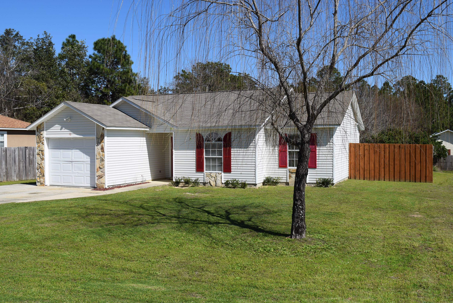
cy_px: 152
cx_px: 226
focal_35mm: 38
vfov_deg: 35.6
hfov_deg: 51.2
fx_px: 472
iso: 200
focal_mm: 25
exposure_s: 1/500
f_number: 11
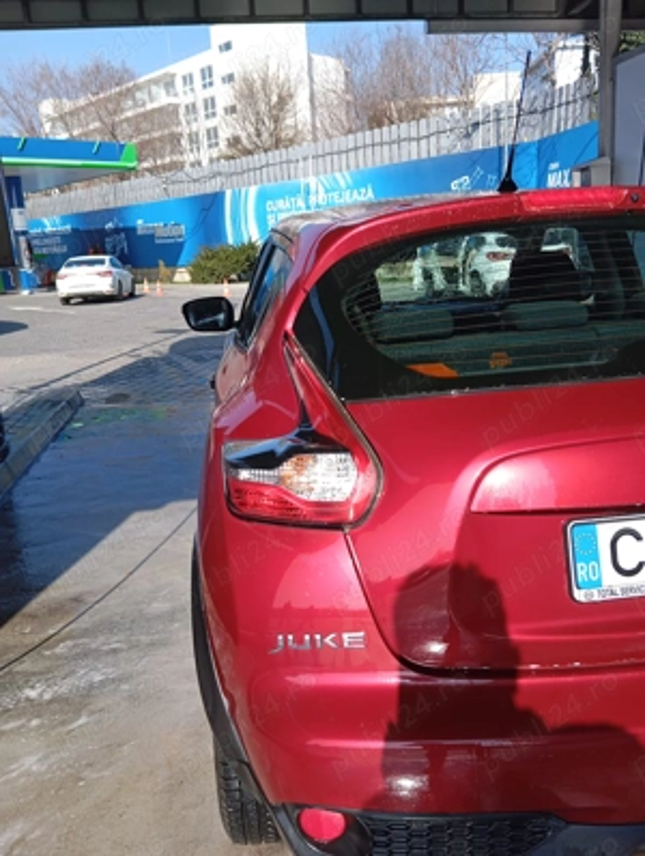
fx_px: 693
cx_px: 322
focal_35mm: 28
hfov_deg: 49.9
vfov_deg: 63.4
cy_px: 428
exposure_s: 1/440
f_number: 1.8
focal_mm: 4.22
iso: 112
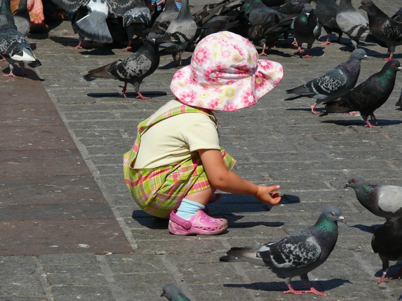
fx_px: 3158
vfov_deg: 5.5
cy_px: 150
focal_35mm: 272
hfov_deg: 7.3
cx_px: 201
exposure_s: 1/250
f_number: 5.6
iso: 100
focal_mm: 57.5
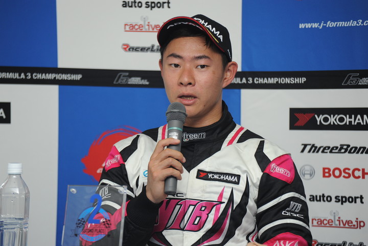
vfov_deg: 6.9
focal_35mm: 200
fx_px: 2044
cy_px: 123
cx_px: 184
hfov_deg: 10.3
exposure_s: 1/250
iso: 800
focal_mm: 200
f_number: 5.6
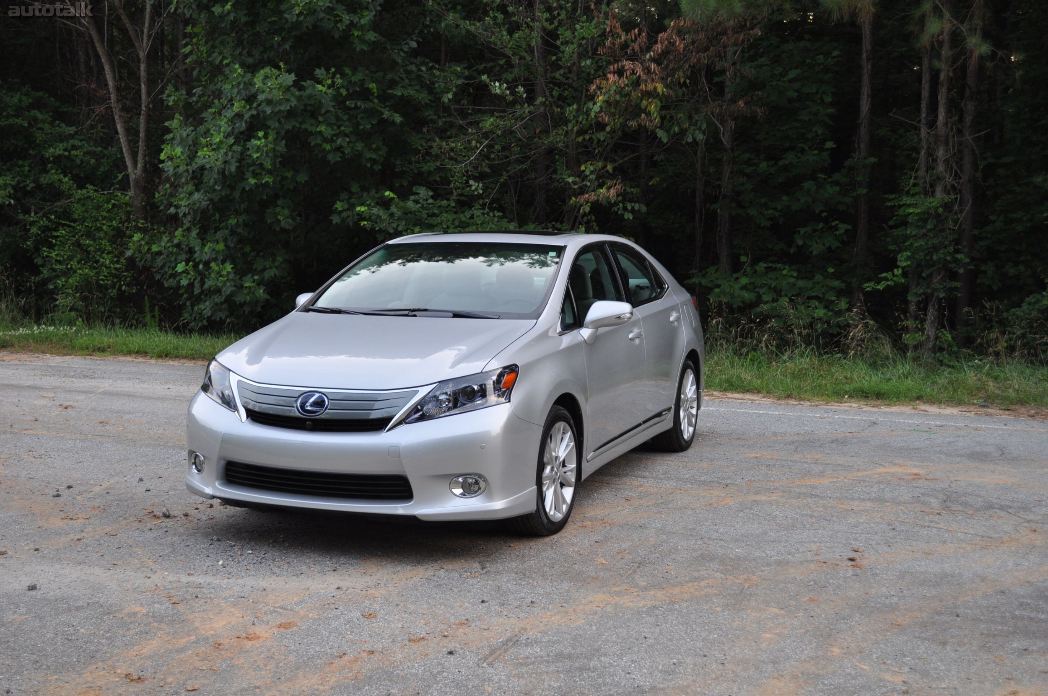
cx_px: 524
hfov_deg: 45.0
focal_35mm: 44
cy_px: 348
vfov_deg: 30.8
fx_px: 1265
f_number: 4.8
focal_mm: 29
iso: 400
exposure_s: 1/100
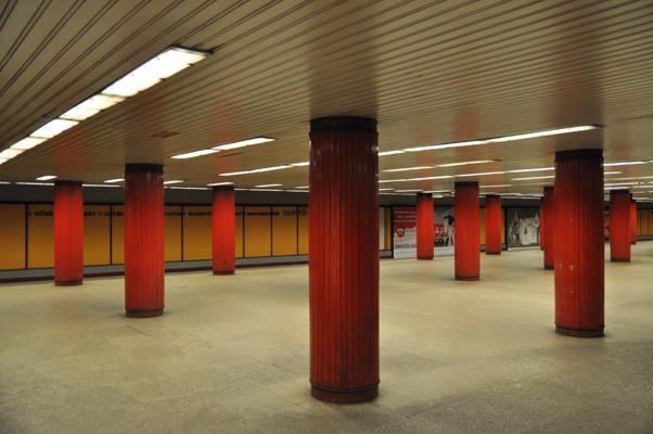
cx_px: 326
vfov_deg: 43.5
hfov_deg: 62.0
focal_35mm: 30
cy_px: 217
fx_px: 544
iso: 800
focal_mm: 20
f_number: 3.5
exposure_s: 1/50
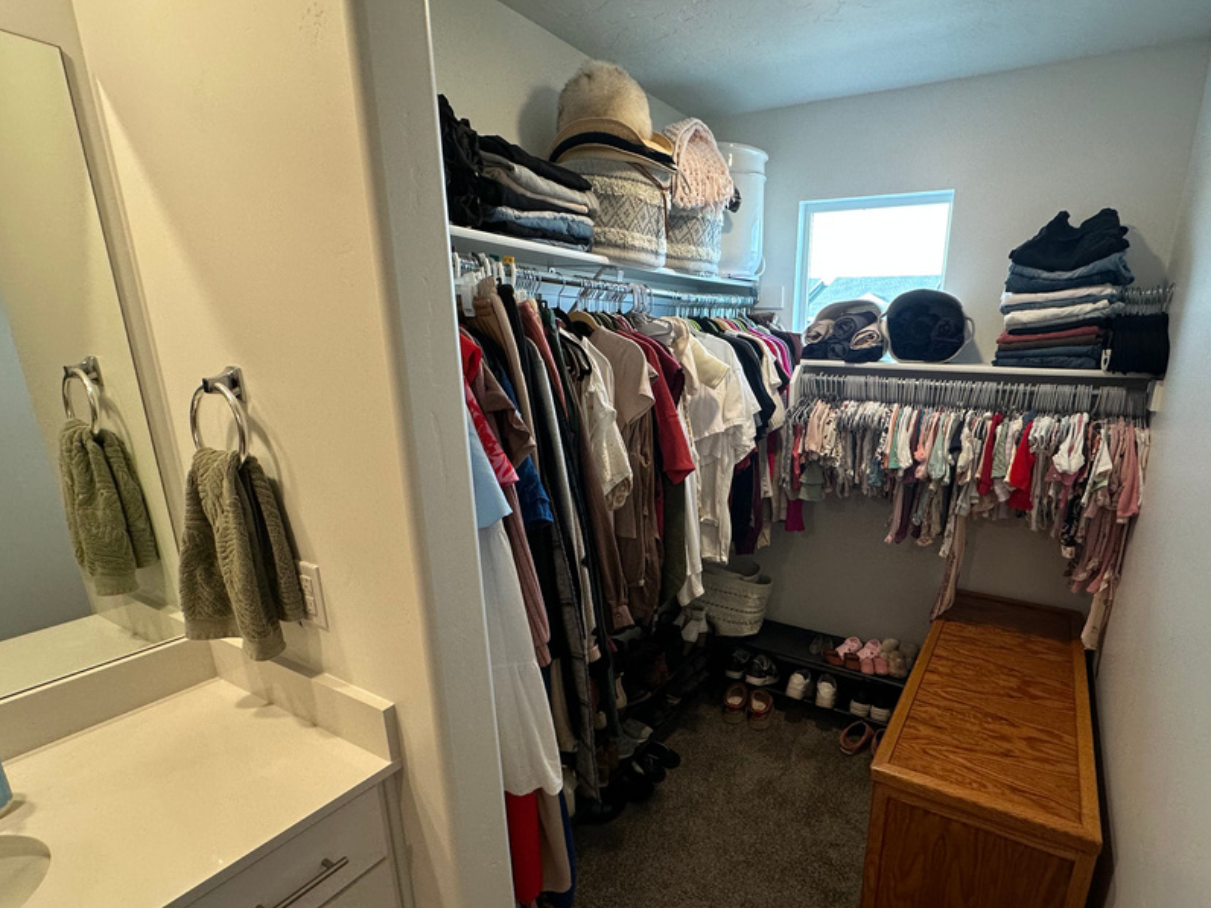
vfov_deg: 71.2
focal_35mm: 18
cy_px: 522
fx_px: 630
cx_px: 712
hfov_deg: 86.9
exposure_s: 1/120
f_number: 2.2
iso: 160
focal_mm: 2.22
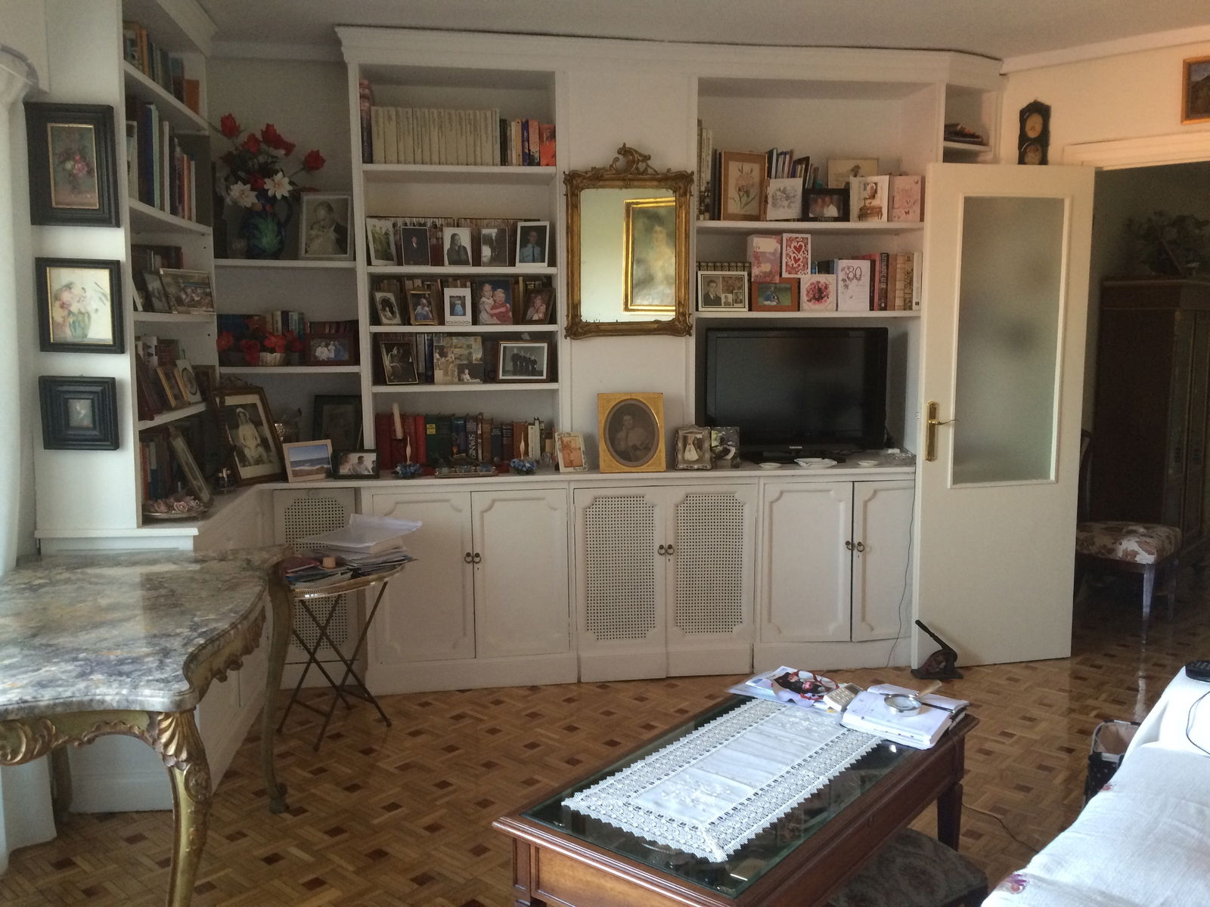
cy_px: 454
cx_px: 605
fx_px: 1014
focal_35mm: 29
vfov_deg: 48.2
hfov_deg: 61.7
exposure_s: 1/33
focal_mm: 4.15
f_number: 2.2
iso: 160
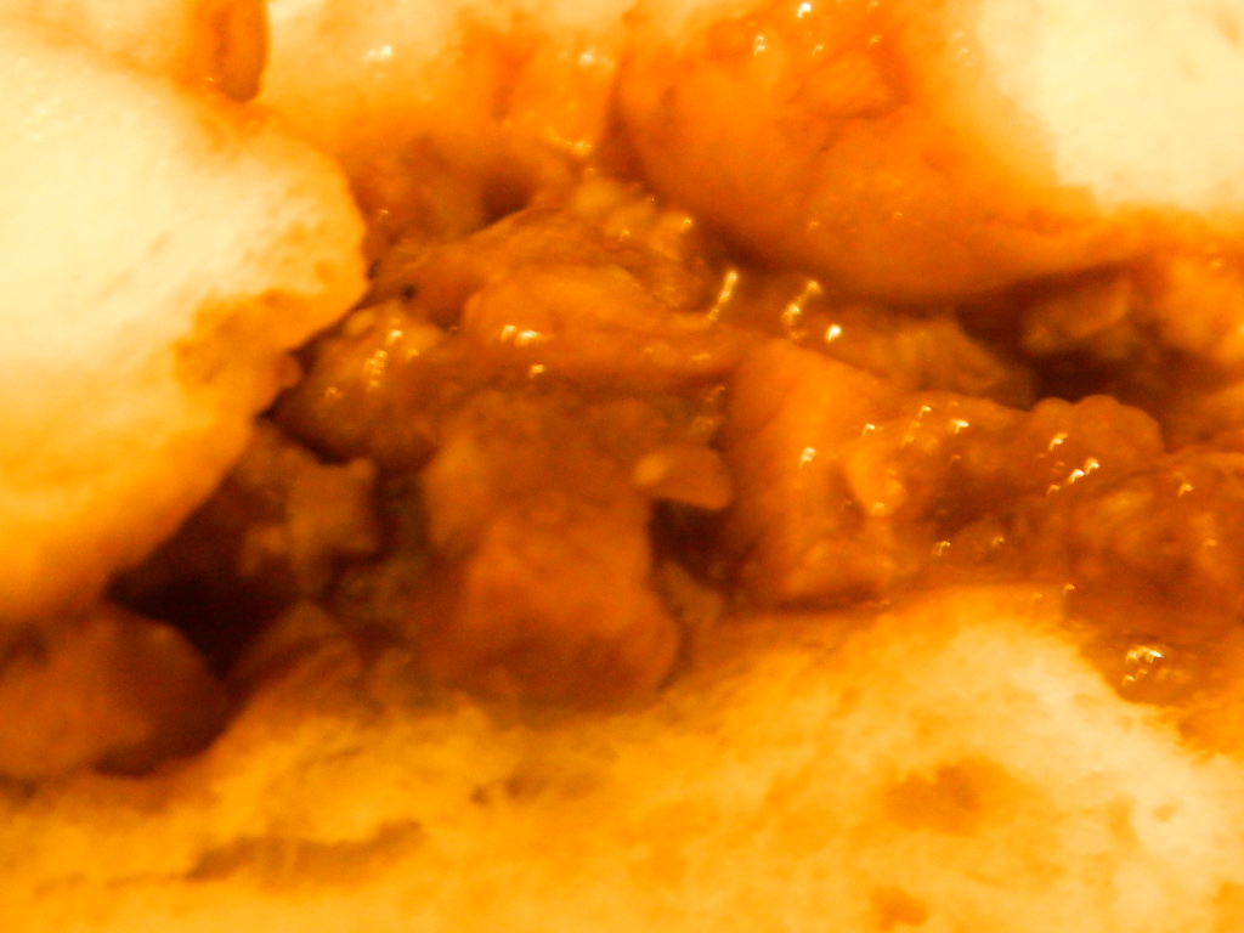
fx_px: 3702
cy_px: 466
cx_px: 622
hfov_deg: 19.1
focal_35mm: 103
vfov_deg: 14.4
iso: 800
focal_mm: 18.6
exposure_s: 1/6
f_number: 4.5
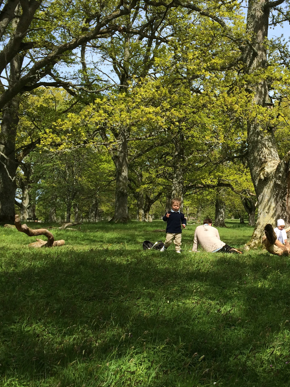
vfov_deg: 41.2
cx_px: 245
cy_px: 180
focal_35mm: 46
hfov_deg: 30.5
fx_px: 514
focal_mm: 4.15
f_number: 2.2
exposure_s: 1/1325
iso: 32
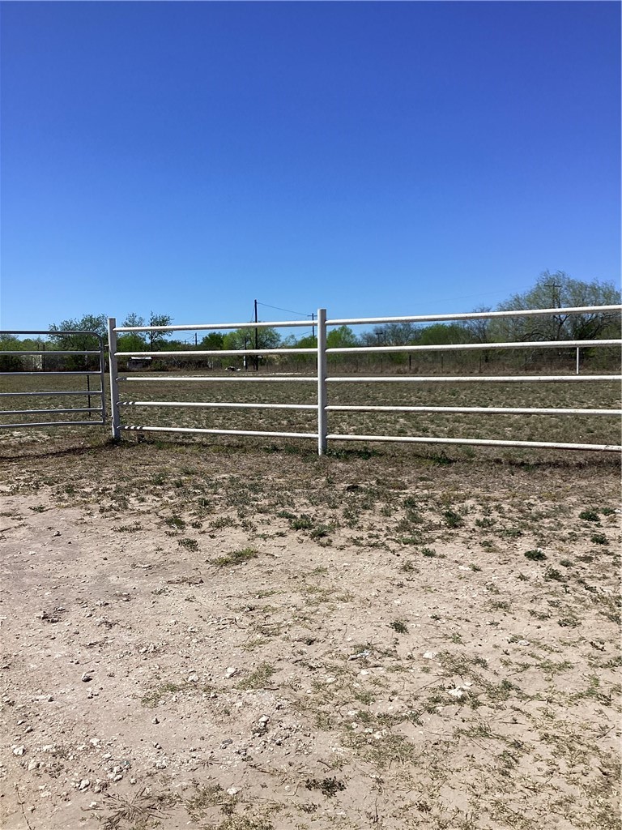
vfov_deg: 58.4
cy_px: 415
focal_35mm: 31
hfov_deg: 45.4
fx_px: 743
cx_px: 311
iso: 25
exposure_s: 1/2092
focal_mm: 3.3
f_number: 2.4
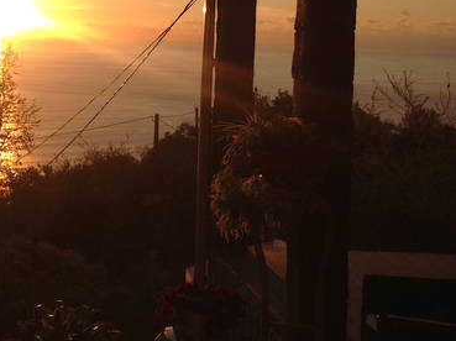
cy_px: 56
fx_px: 987
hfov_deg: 24.5
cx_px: -31
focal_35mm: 75
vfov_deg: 19.4
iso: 50
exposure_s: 1/1779
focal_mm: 4.28
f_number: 2.4
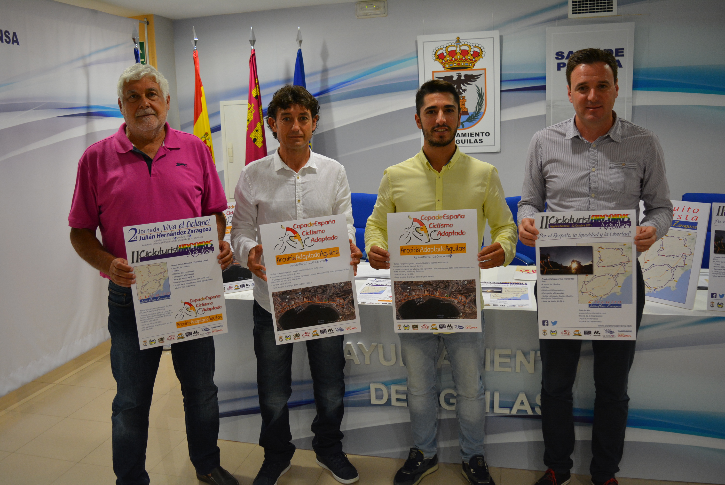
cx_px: 362
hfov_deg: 61.9
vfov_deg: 43.7
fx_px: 605
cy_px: 242
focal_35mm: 30
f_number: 4
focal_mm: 20
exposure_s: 1/60
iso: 720
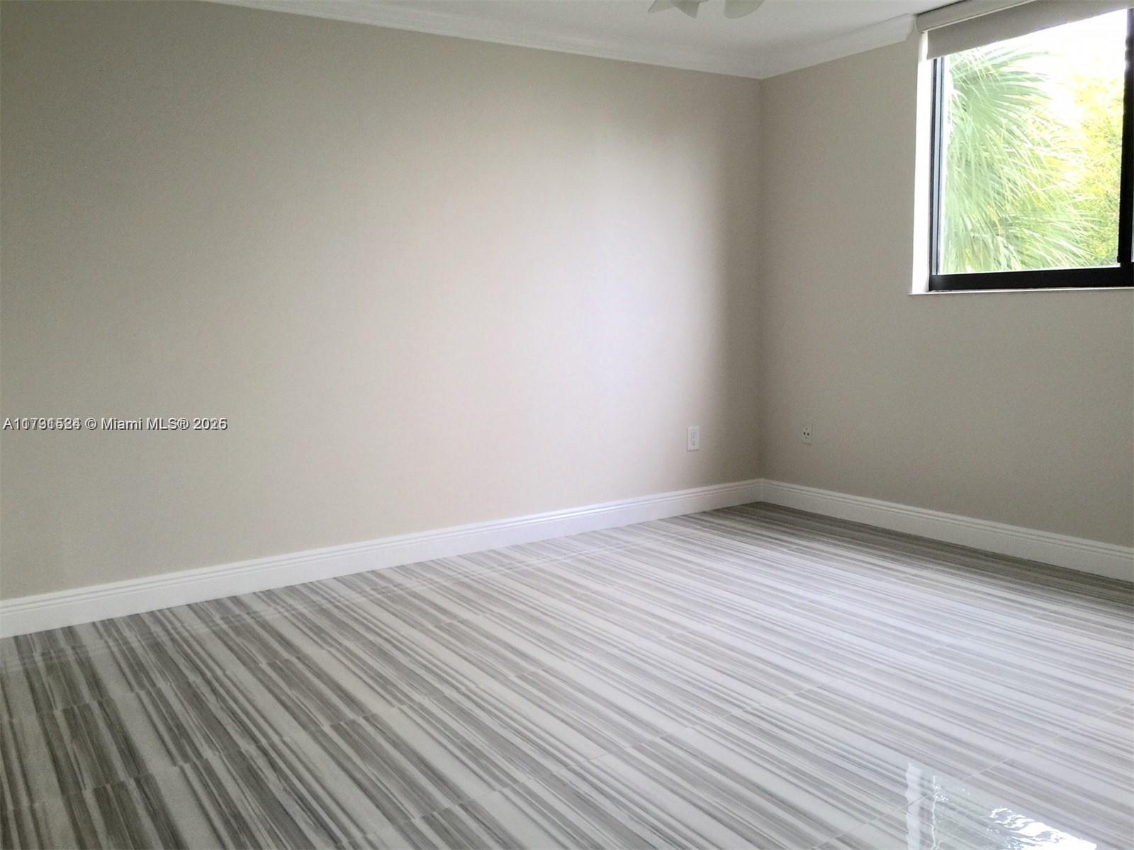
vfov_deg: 48.2
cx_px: 567
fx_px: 950
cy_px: 425
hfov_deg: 61.7
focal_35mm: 29
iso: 32
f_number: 2.2
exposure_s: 1/15
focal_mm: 4.15
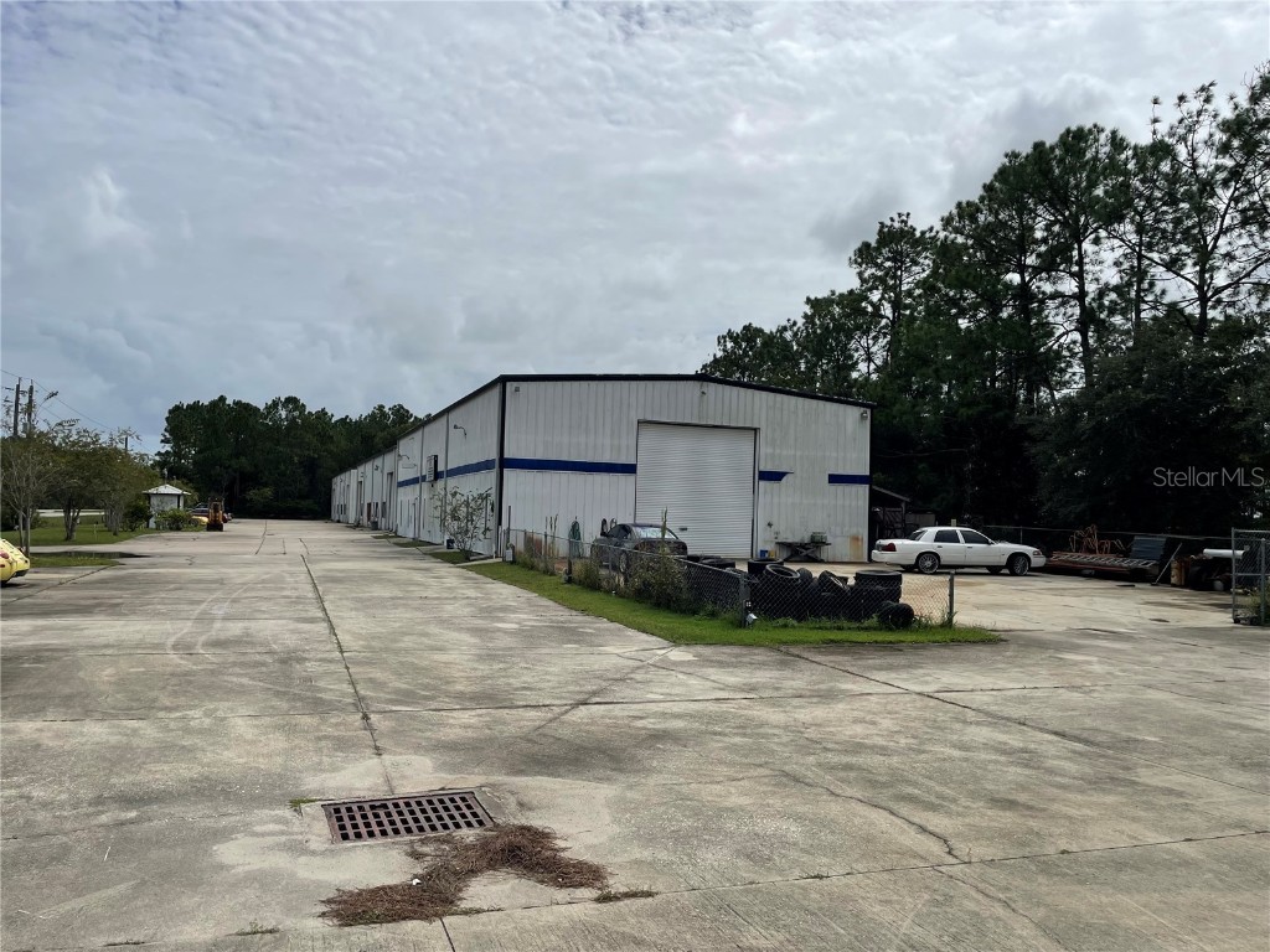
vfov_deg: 53.1
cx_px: 635
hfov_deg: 67.3
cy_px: 476
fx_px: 954
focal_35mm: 26
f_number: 1.6
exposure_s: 1/10753
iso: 32
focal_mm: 4.2
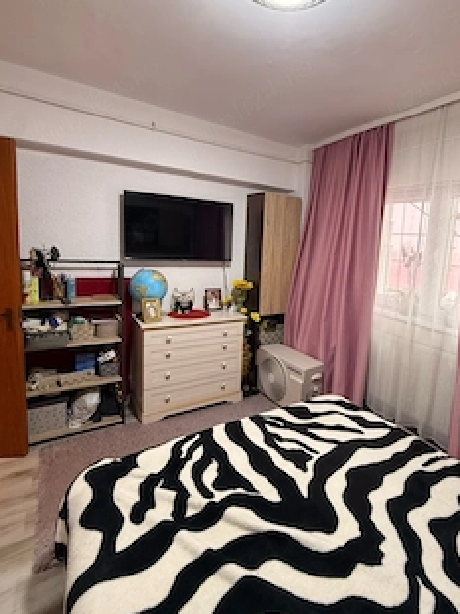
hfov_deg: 70.4
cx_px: 288
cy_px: 284
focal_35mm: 18
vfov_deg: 87.6
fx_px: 319
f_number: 2.2
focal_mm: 2.22
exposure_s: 1/50
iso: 250
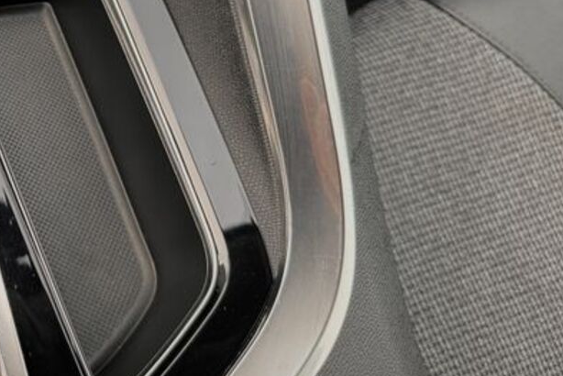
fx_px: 1017
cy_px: 6
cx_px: -80
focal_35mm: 65
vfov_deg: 20.3
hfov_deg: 27.8
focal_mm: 6.76
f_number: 1.78
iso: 64
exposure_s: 1/121
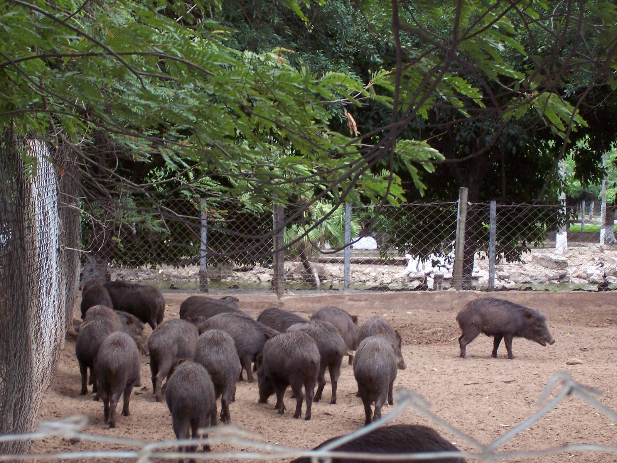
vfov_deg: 14.5
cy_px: 232
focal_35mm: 102
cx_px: 308
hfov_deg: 19.3
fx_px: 1818
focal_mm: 16.8
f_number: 4.6
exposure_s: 1/90
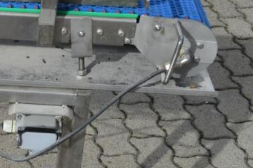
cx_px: -134
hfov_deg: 16.5
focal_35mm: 112
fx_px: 787
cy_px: 139
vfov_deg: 12.2
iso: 100
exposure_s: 1/250
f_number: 8
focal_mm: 22
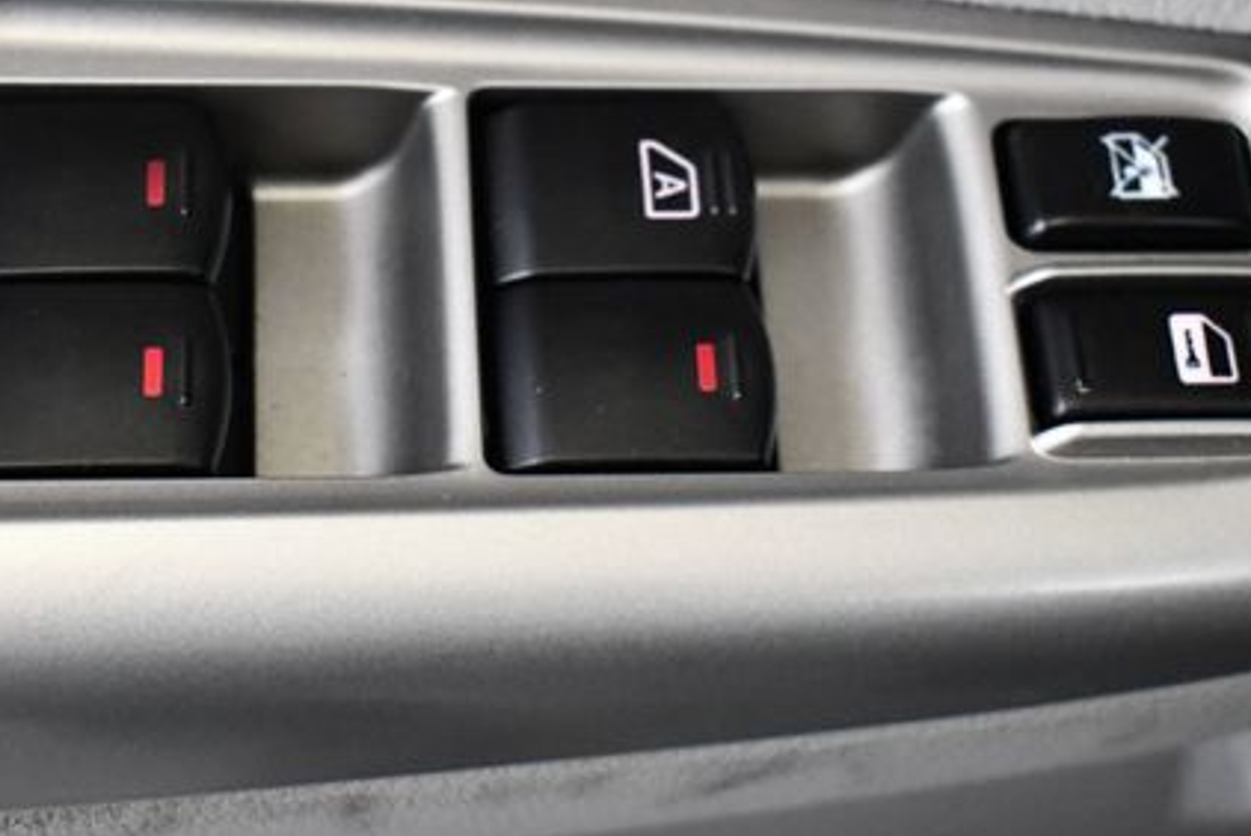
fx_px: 2956
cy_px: 299
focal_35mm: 85
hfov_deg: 23.9
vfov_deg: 16.1
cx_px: 608
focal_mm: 28
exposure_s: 1/125
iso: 3200
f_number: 4.2
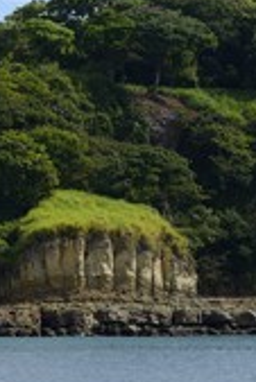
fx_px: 3300
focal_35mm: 310
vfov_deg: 6.6
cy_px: 81
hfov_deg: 4.4
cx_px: -88
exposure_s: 1/640
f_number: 9
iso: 200
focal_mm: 125
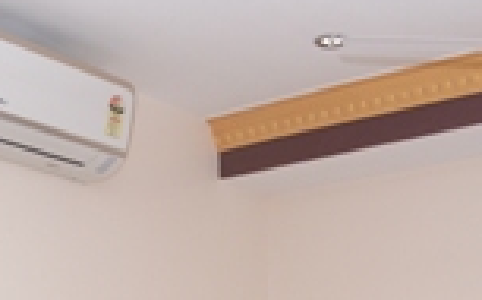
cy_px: 508
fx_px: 1180
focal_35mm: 90
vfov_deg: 13.3
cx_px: 161
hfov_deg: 23.0
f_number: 5.6
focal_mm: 18
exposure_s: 1/125
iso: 400
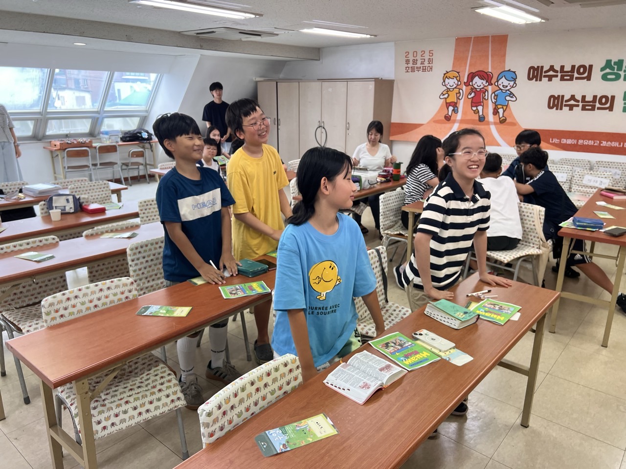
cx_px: 313
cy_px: 234
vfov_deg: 53.1
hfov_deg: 67.3
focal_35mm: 26
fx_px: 470
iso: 100
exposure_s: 1/120
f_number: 1.5
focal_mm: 5.7
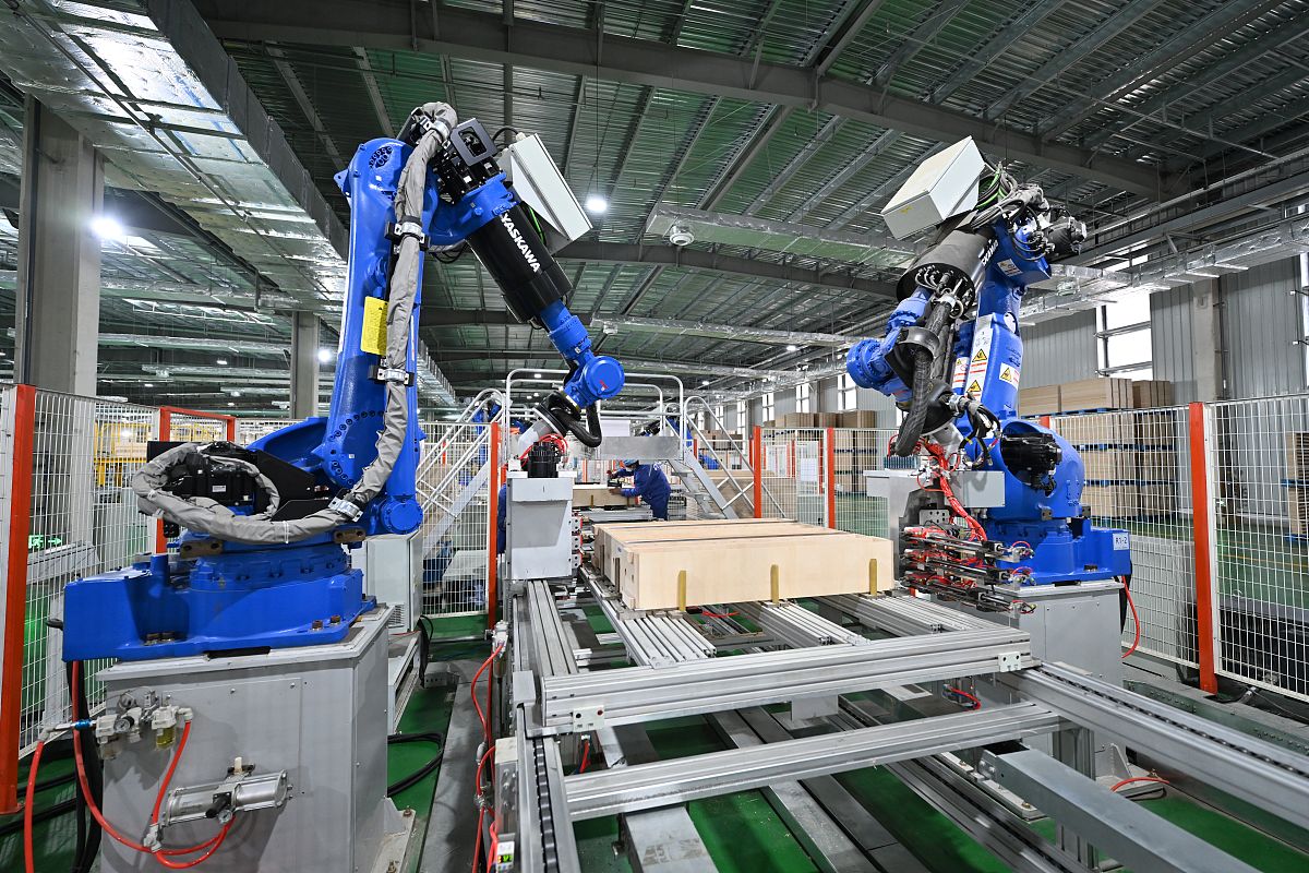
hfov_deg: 104.3
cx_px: 654
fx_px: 509
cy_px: 436
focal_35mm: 14
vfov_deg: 81.2
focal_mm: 14
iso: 1000
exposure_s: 1/100
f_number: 2.8
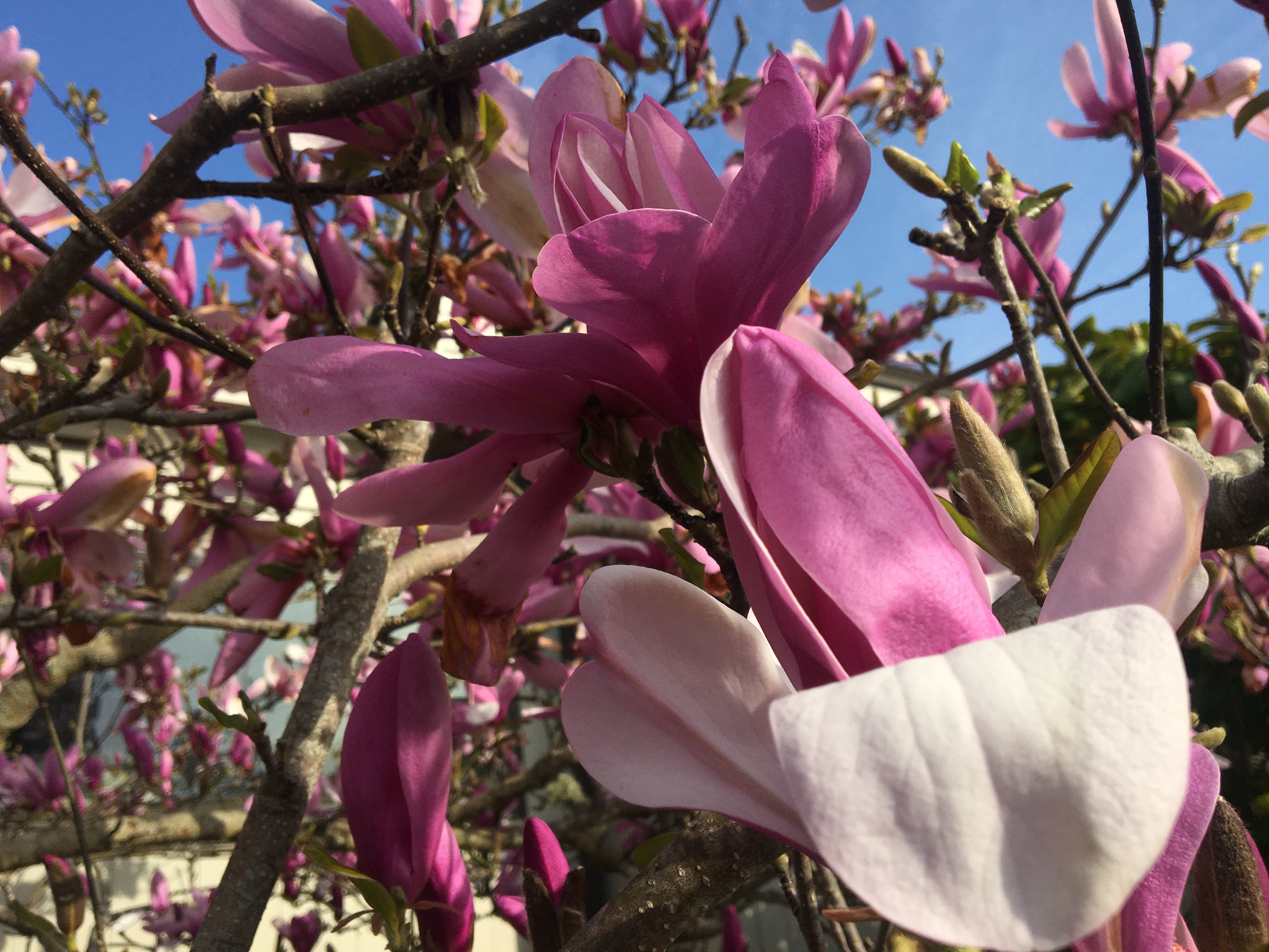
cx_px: 634
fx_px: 1063
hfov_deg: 61.7
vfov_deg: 48.2
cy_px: 476
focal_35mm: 29
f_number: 2.2
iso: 25
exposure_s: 1/1923
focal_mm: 4.15
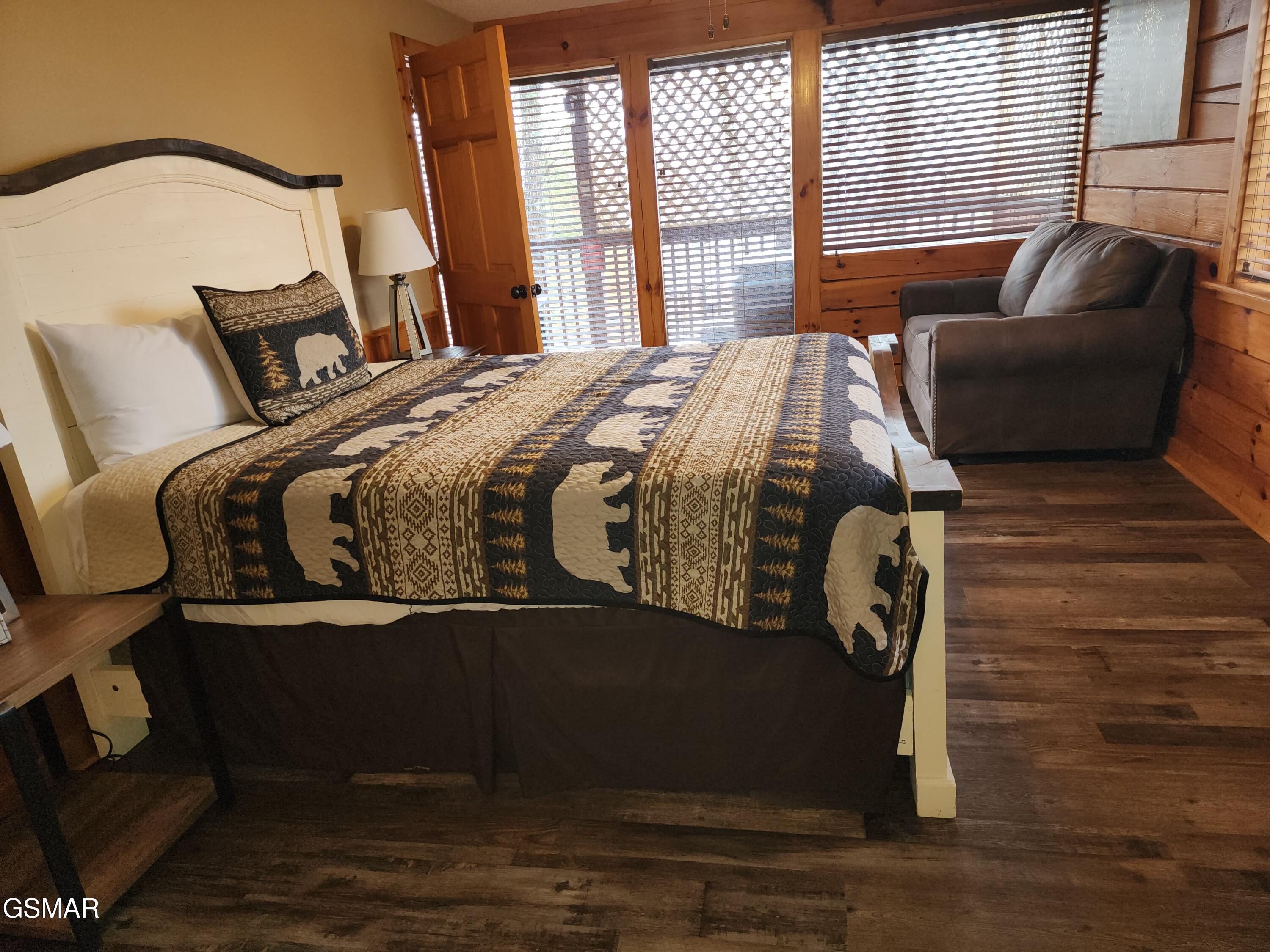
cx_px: 635
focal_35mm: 23
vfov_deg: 58.9
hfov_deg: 73.9
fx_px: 844
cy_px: 476
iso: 100
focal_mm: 6.4
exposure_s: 1/30
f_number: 1.8
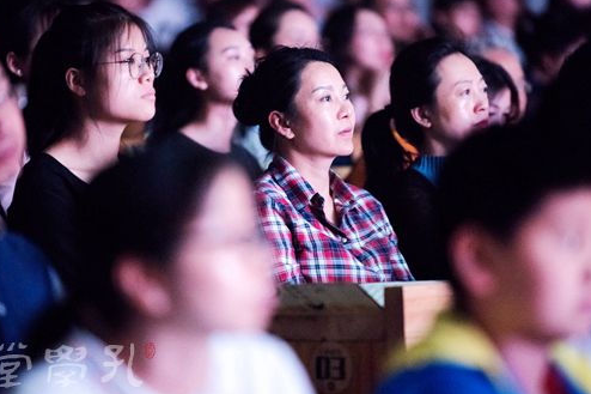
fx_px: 3988
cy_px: 176
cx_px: 287
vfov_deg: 5.7
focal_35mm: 243
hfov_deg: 8.5
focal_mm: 200
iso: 4000
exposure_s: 1/80
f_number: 2.8
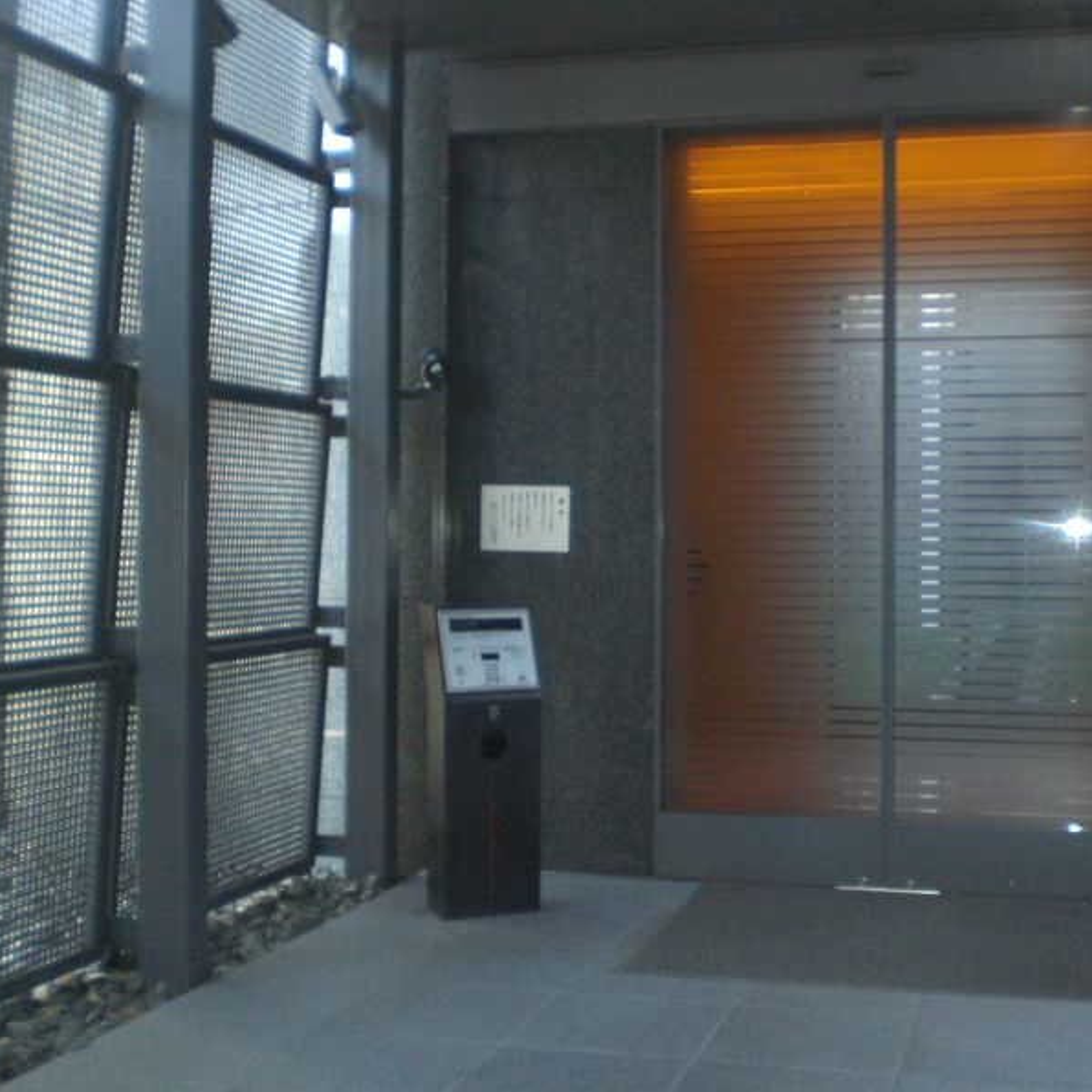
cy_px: 545
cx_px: 685
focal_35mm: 45
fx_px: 1606
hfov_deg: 37.3
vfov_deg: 37.6
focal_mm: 6.3
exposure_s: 1/60
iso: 200
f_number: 3.1
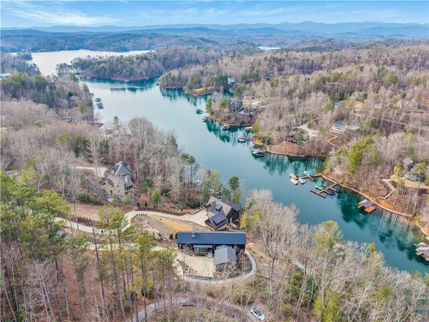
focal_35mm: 24
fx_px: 297
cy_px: 161
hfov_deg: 71.6
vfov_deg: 56.8
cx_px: 214
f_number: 1.8
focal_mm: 8.67
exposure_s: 1/3000
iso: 290
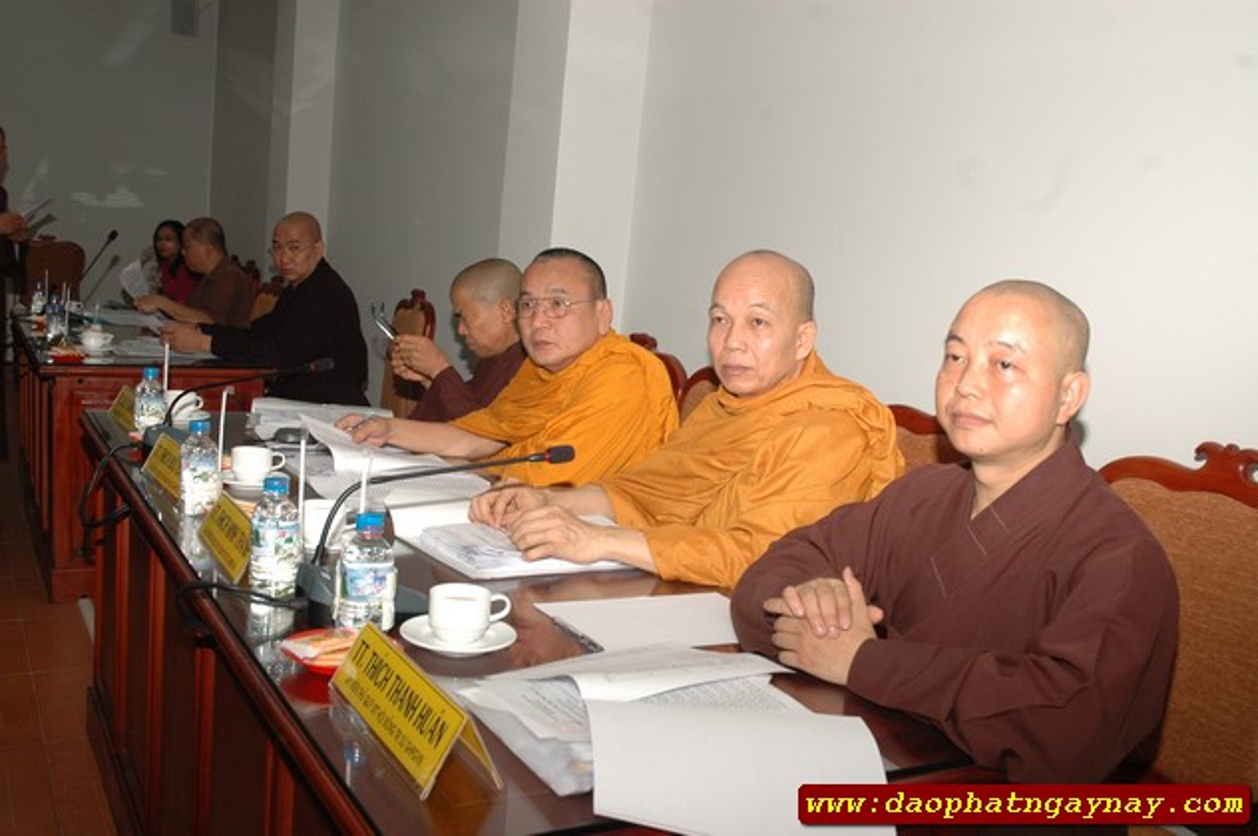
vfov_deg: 36.8
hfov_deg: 53.2
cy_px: 418
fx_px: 1257
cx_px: 629
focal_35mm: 36
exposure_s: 1/60
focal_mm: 24
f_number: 7.1
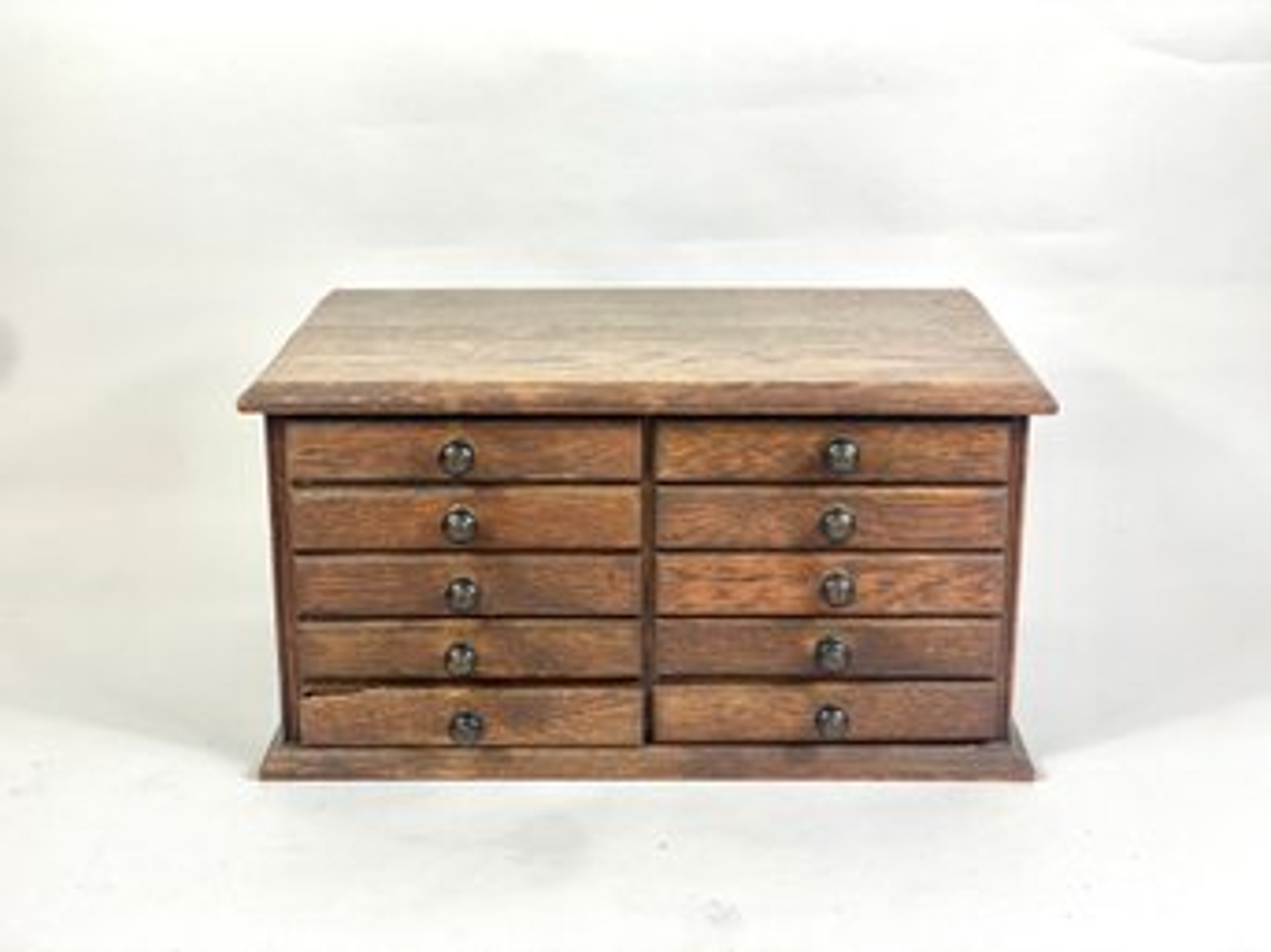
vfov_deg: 28.0
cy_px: 476
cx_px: 636
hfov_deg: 36.8
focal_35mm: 52
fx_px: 1909
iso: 32
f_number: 2
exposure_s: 1/120
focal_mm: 6
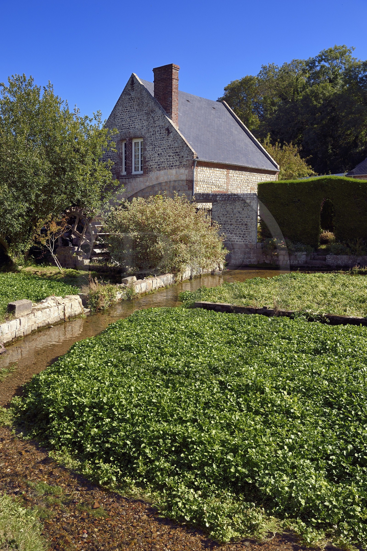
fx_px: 490
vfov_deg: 58.7
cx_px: 184
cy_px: 276
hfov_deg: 41.1
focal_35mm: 32
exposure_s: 1/250
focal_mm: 32
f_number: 13
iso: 200
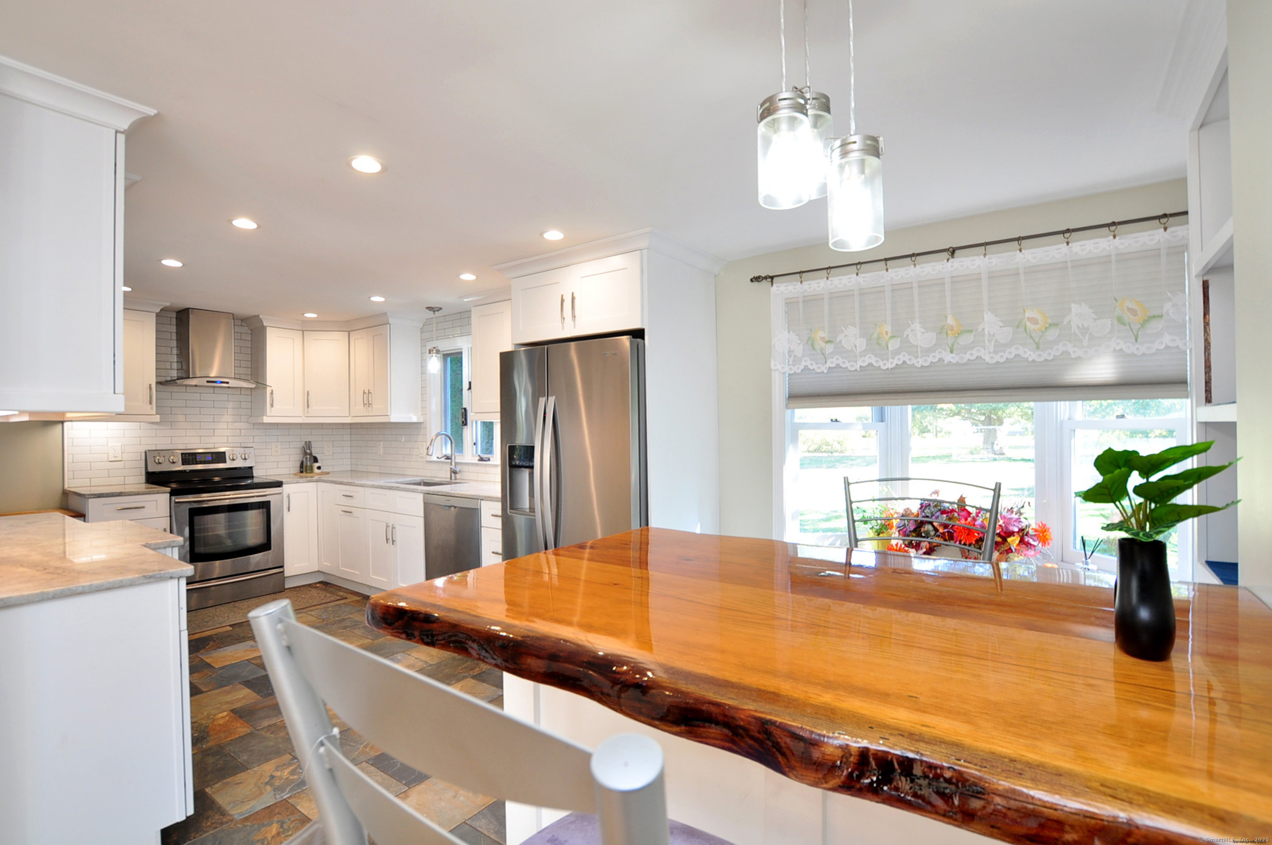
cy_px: 422
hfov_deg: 100.5
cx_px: 636
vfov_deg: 77.2
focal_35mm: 15
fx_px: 529
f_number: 5
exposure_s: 1/15
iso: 200
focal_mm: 10
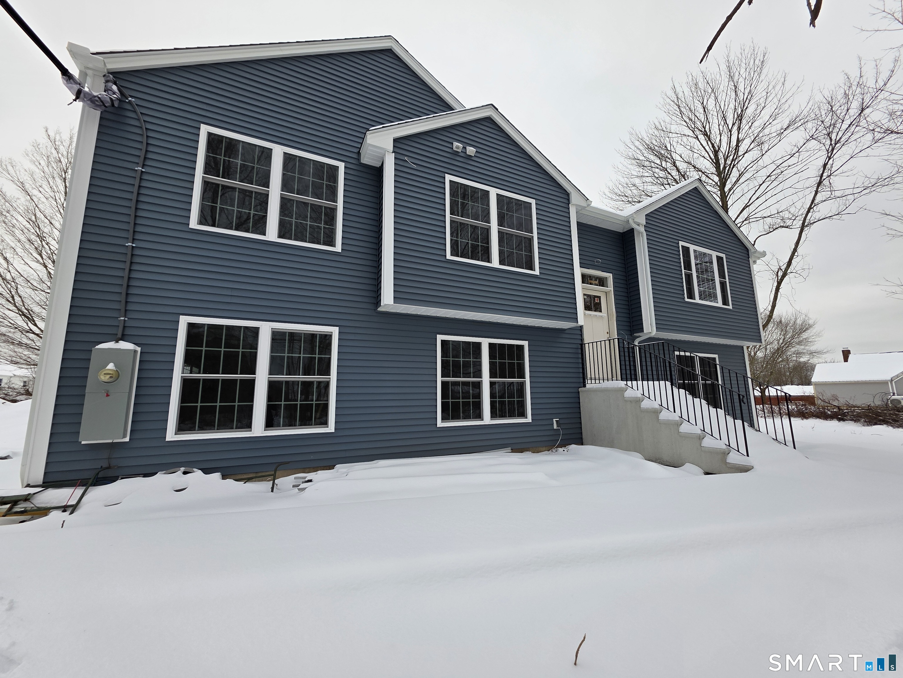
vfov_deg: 89.9
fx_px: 339
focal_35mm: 13
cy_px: 339
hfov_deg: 106.2
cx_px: 452
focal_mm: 2.2
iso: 40
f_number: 1.9
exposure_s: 1/1160
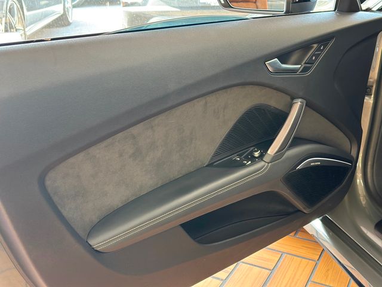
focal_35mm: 48
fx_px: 530
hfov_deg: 39.7
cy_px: 144
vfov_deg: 30.3
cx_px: 191
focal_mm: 6.86
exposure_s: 1/60
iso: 200
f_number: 1.78
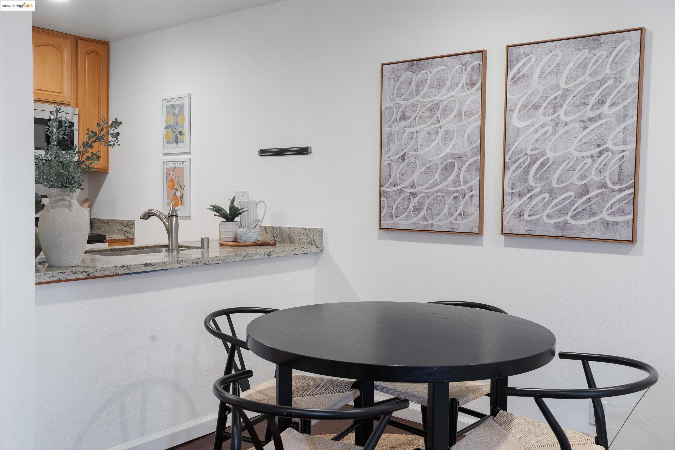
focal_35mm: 34
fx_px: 637
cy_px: 225
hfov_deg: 55.8
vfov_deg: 38.9
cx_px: 338
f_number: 8
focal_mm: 34
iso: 80
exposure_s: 4
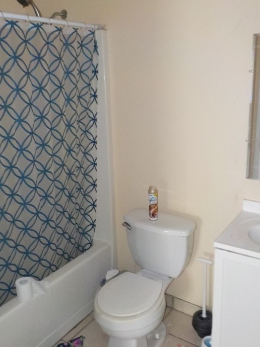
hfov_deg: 43.0
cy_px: 169
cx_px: 129
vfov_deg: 55.3
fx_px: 330
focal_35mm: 33
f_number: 3.3
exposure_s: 1/15
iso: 640
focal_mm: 4.1
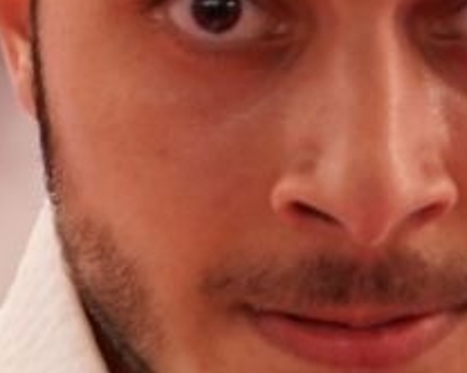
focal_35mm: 1624
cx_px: 218
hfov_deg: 1.2
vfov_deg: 1.0
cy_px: 501
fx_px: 22425
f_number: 2.8
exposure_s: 1/500
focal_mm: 200
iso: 1250
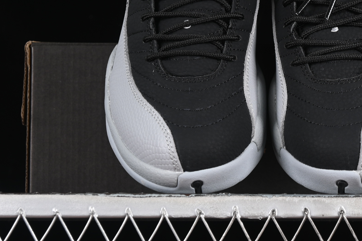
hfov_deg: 15.5
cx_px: 272
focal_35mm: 132
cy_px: 63
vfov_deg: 10.4
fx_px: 1327
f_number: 6.3
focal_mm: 50
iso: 160
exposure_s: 1/60
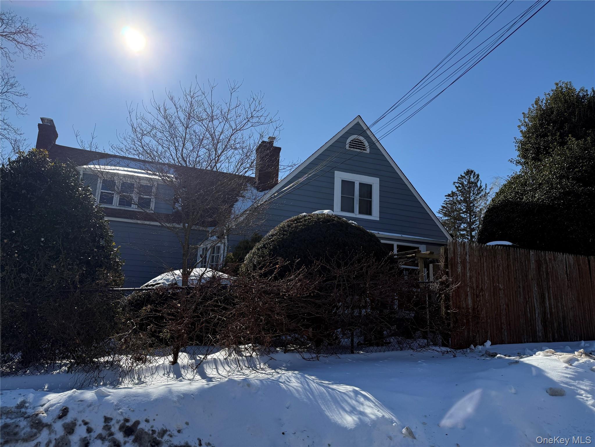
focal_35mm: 24
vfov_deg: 56.8
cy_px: 224
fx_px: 413
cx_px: 298
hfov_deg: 71.6
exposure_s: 1/9091
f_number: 1.78
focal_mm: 6.76
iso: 100
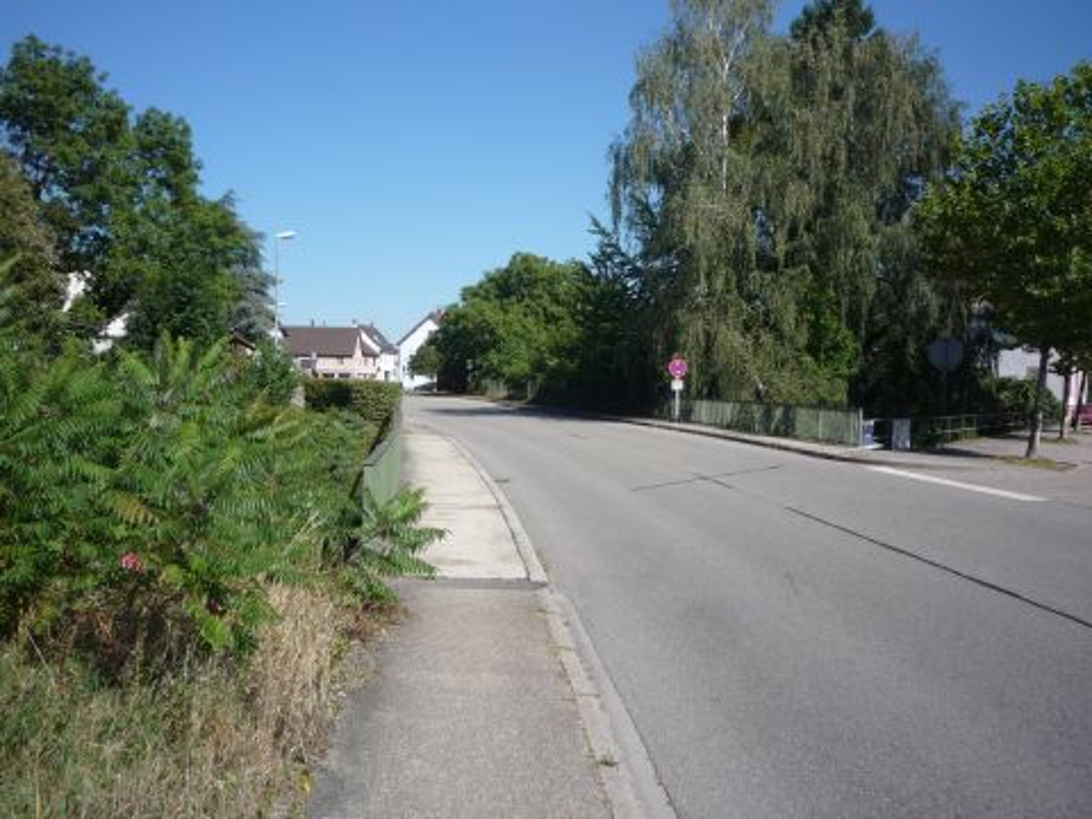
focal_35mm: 32
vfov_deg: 44.2
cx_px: 546
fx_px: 1009
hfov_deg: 56.8
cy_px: 410
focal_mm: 5.2
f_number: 5
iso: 100
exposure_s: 1/400
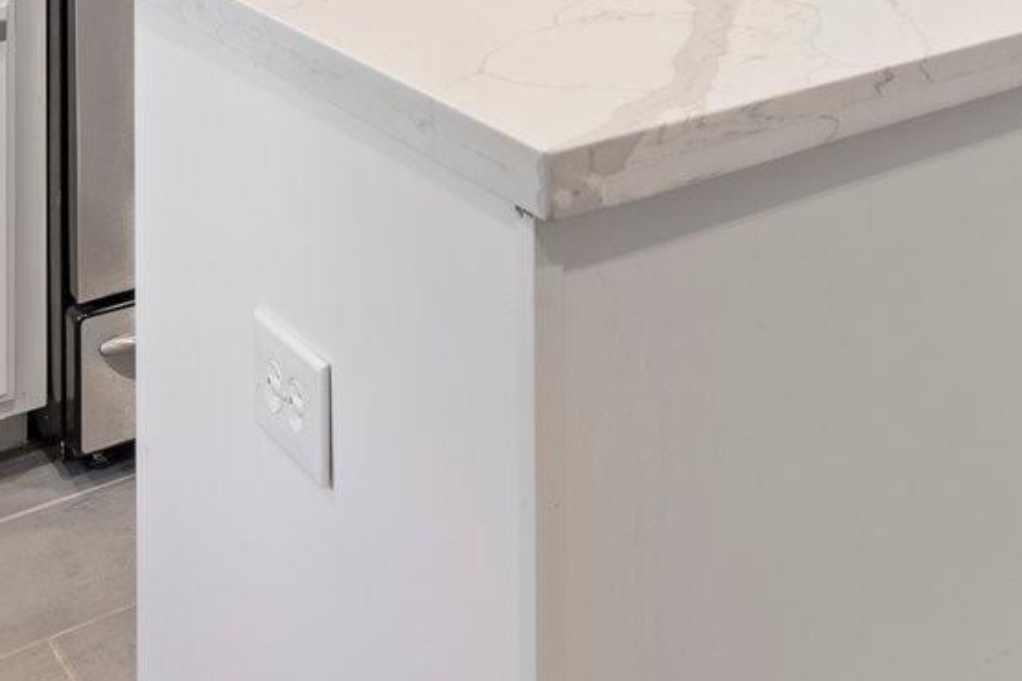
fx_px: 1675
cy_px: -428
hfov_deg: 32.1
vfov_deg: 19.2
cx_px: 947
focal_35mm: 59
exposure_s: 1/1.67
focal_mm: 16
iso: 320
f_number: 9
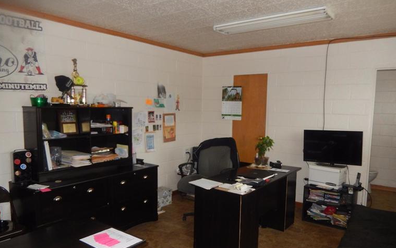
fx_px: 291
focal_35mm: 27
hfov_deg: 68.4
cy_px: 138
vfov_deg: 46.0
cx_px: 198
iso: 280
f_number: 3.4
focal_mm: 4.5
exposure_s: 1/30
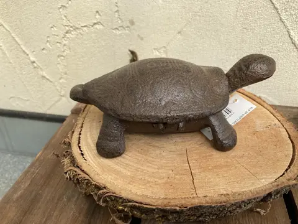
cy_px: 112
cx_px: 149
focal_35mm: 28
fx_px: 241
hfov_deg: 63.4
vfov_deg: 49.7
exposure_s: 1/440
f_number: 1.8
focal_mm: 3.99
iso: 20
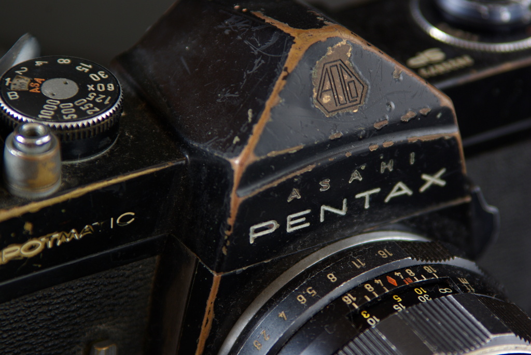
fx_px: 4429
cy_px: 178
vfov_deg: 4.6
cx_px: 266
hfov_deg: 6.9
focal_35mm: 300
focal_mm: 200
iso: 100
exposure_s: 1/4
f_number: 5.6
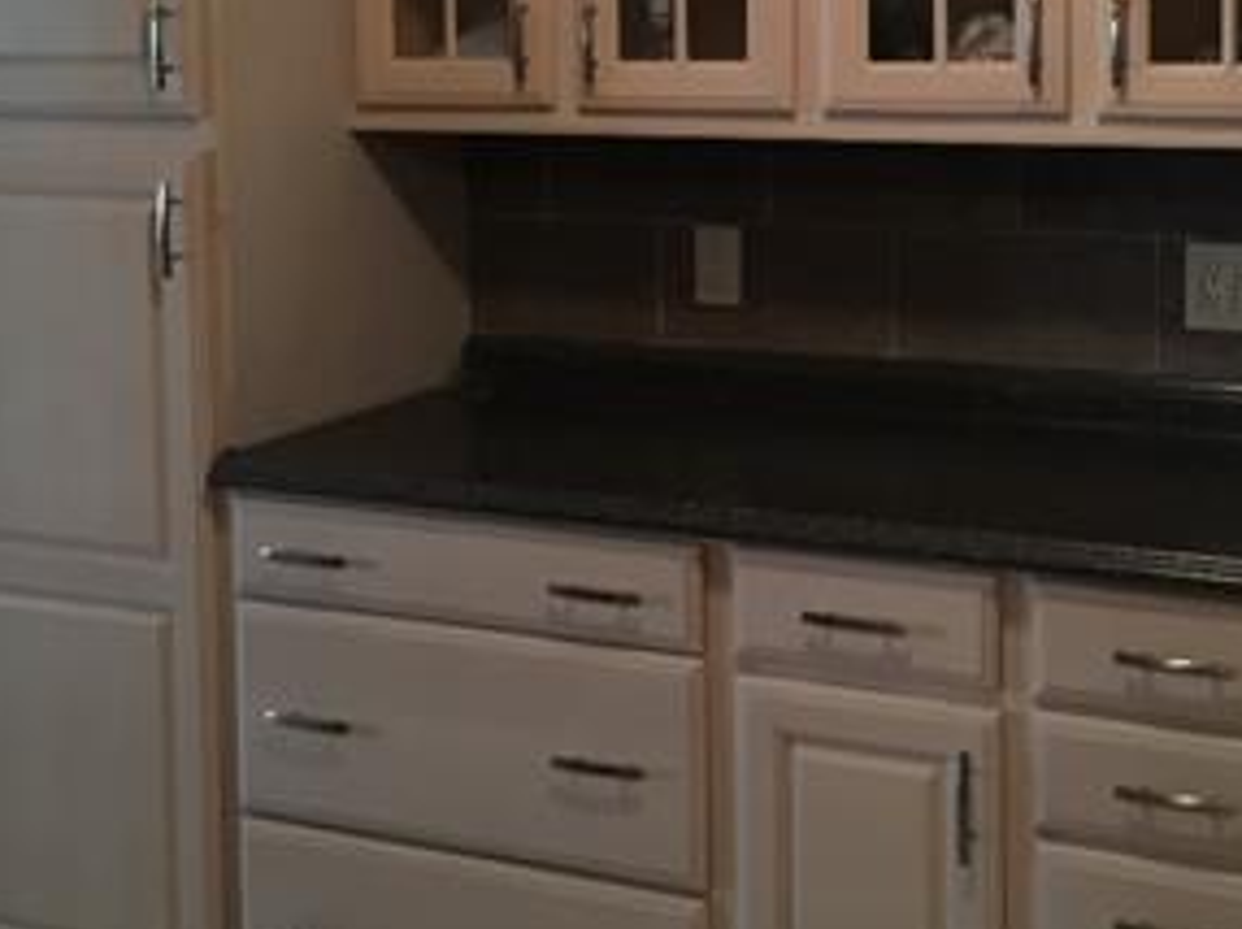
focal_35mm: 52
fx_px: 1864
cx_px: 808
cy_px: 195
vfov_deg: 27.5
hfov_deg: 36.5
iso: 160
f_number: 2.2
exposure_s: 1/4
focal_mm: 4.15
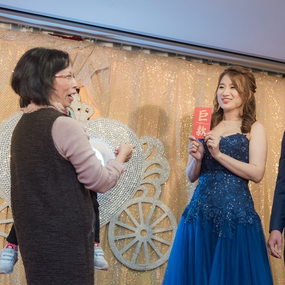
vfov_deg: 27.7
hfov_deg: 27.6
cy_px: 142
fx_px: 578
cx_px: 190
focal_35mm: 62
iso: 2000
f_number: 3.2
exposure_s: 1/200
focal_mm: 48
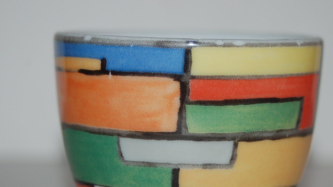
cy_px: 137
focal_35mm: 146
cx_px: 184
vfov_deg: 8.3
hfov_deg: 14.7
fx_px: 1289
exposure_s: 1/60
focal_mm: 70
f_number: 5.6
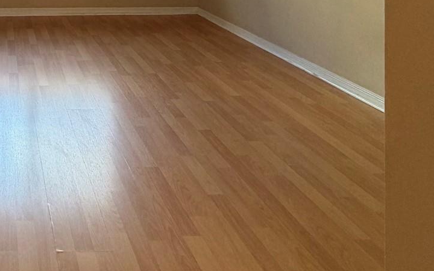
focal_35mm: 33
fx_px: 390
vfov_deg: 29.9
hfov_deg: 48.7
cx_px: 8
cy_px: -89
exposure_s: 1/60
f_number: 2.2
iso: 160
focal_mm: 2.22
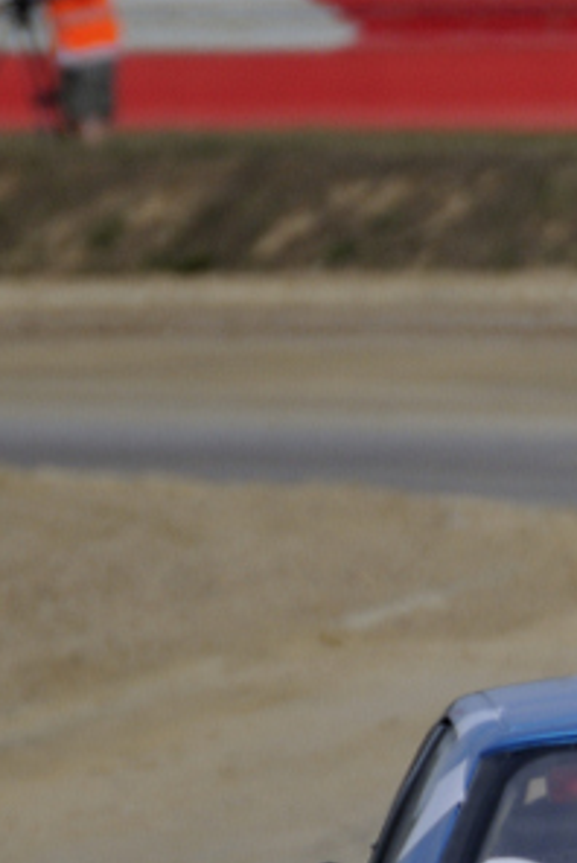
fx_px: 36383
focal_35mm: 1517
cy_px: 691
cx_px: 1271
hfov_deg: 0.9
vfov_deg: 1.4
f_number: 5.6
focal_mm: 300
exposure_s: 1/1000
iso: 200
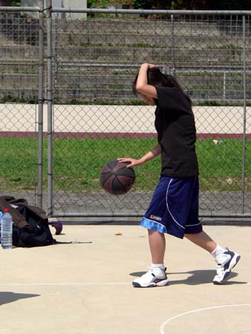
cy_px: 167
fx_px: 1845
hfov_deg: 7.8
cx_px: 126
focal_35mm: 191
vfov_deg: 10.4
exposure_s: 1/800
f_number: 5.2
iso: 80
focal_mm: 31.8
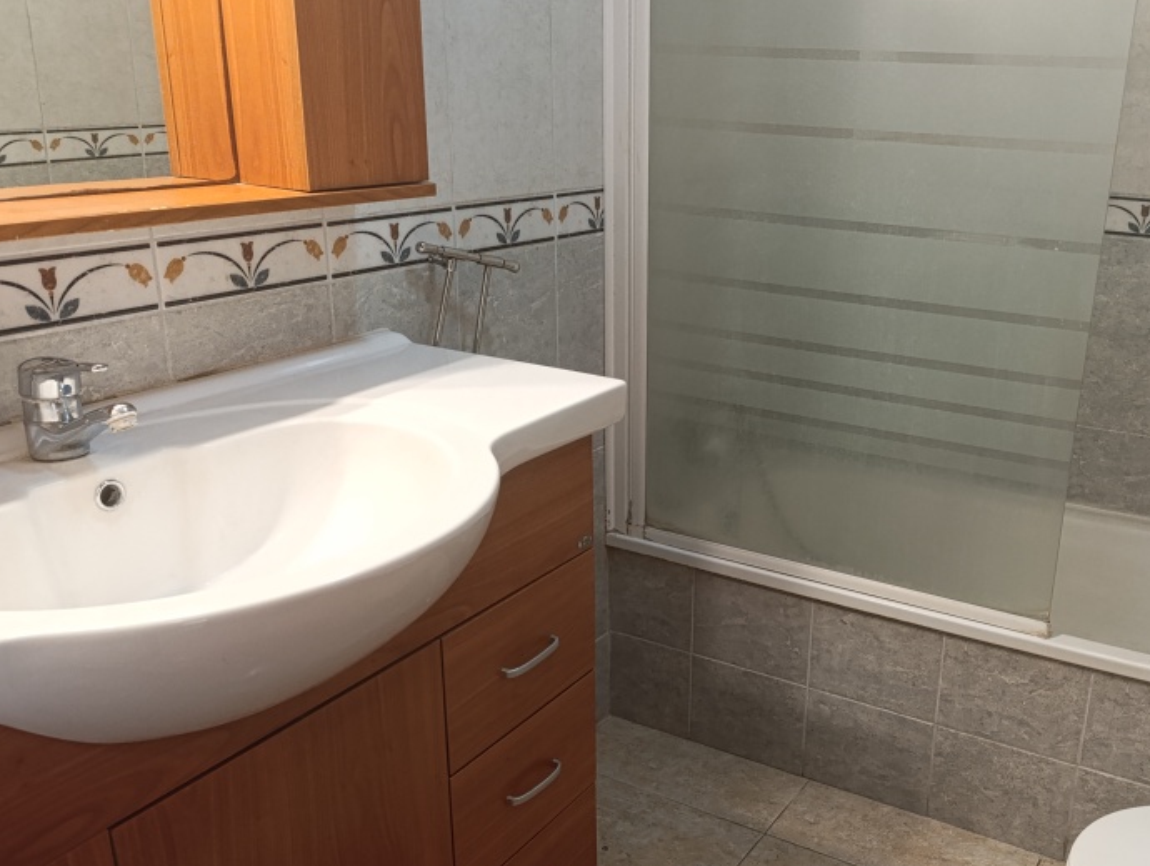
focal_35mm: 34
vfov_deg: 41.8
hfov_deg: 53.1
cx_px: 743
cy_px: 491
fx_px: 1132
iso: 1250
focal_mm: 6.14
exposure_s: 1/50
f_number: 1.6
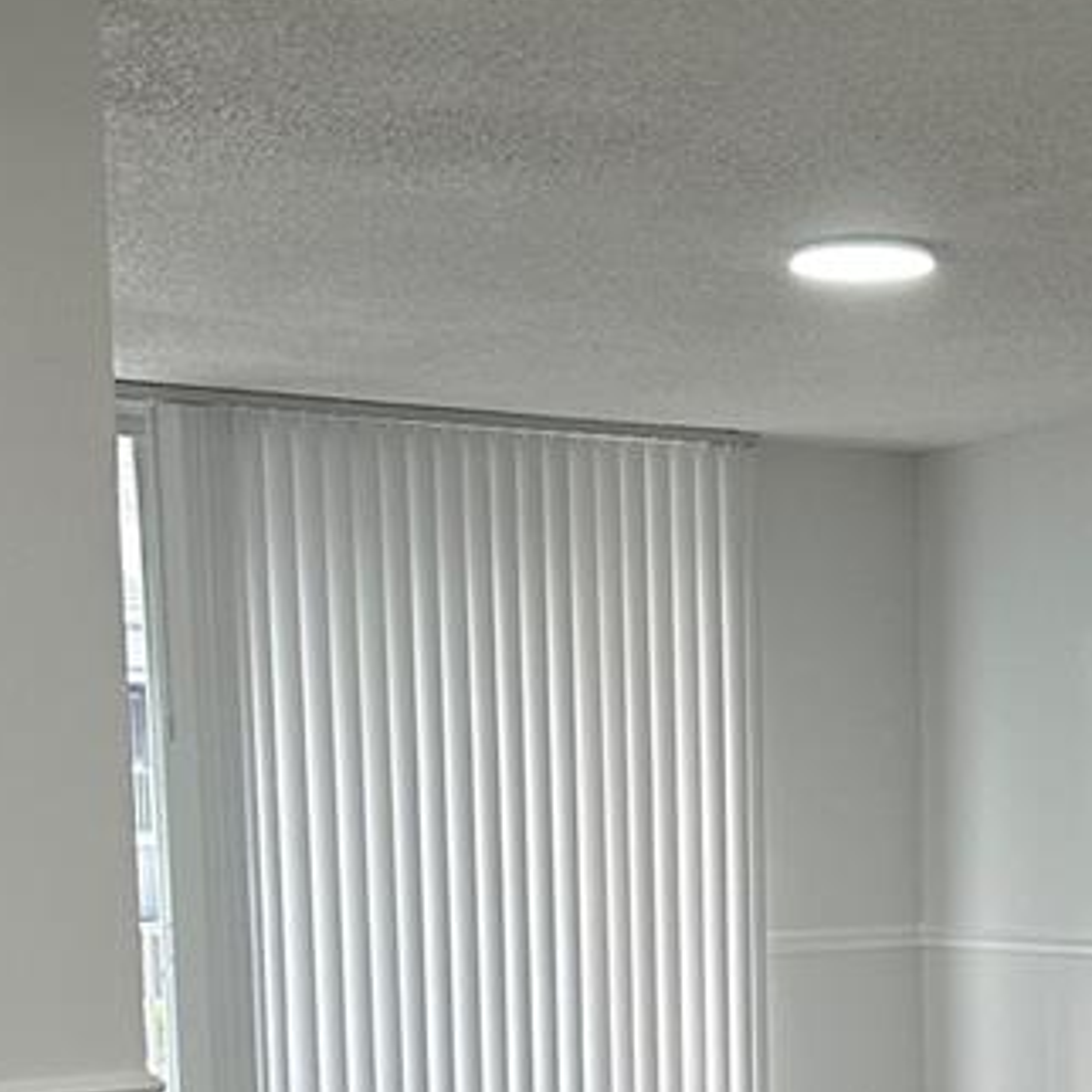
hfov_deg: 21.7
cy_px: 1194
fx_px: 2820
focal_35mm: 79
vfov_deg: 20.9
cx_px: 855
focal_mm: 6.86
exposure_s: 1/120
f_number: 1.78
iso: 200
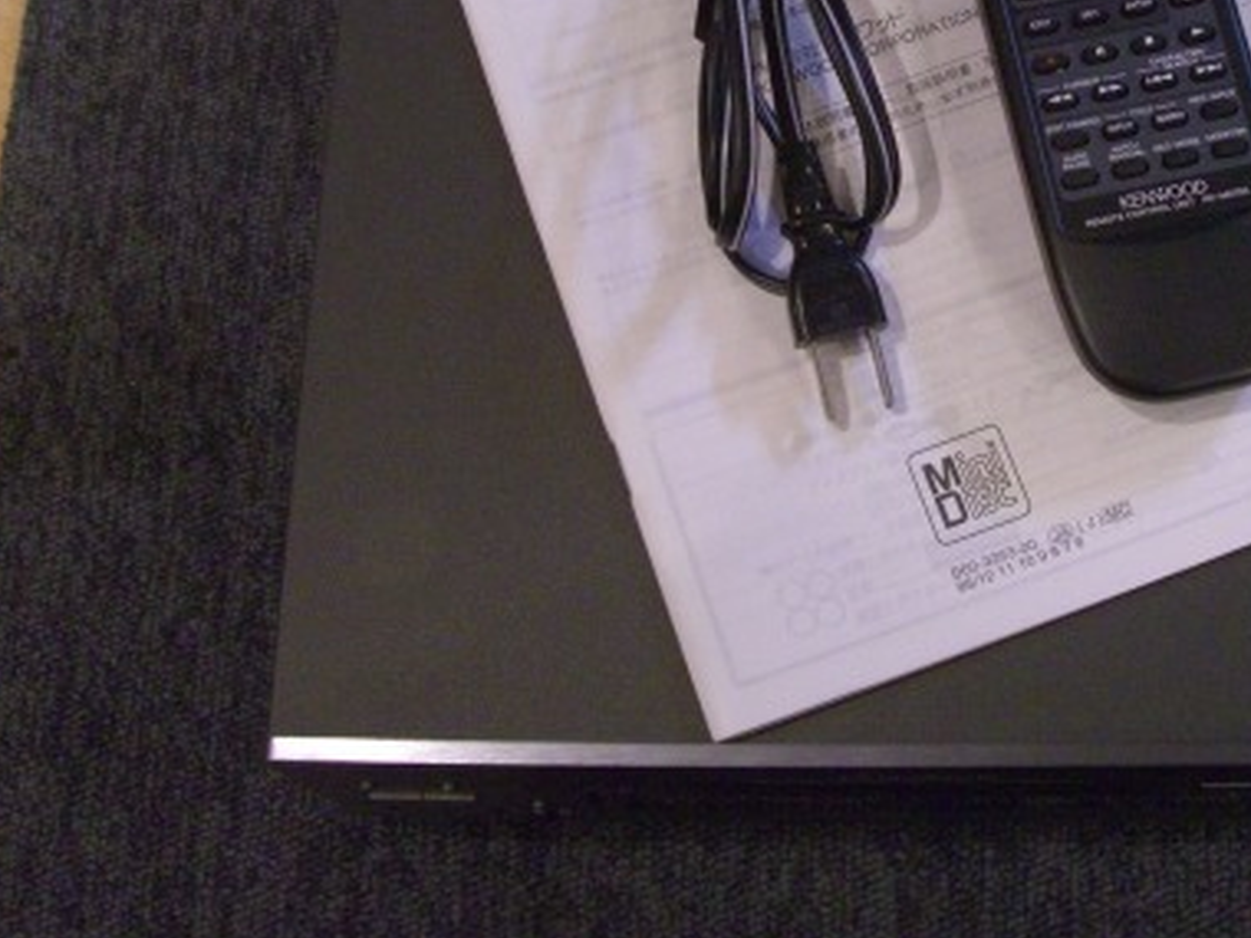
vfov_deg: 22.6
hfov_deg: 29.9
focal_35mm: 64
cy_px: 194
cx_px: 899
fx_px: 2313
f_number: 2.8
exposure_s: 1/40
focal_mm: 7.9
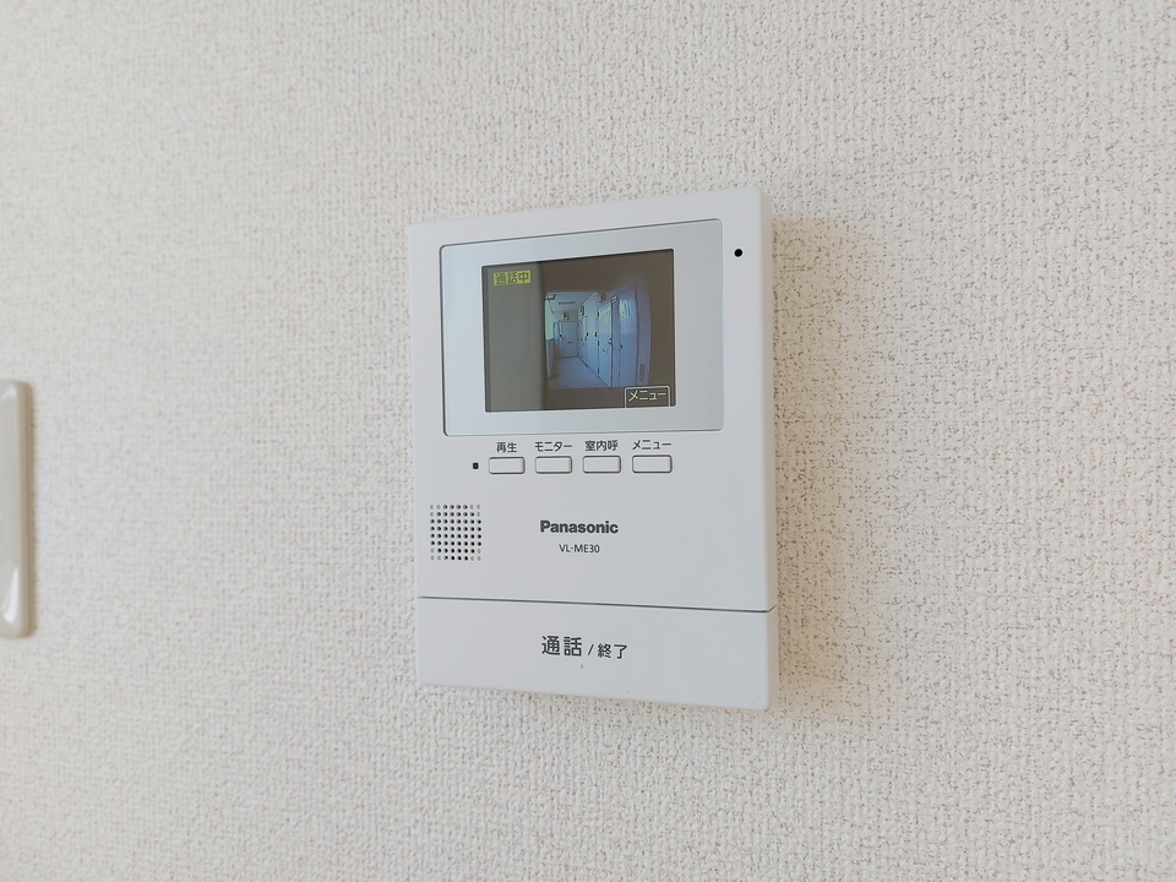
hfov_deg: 71.6
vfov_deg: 56.8
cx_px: 588
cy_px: 441
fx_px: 815
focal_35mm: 24
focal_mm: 5.23
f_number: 1.8
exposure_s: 1/141
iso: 25
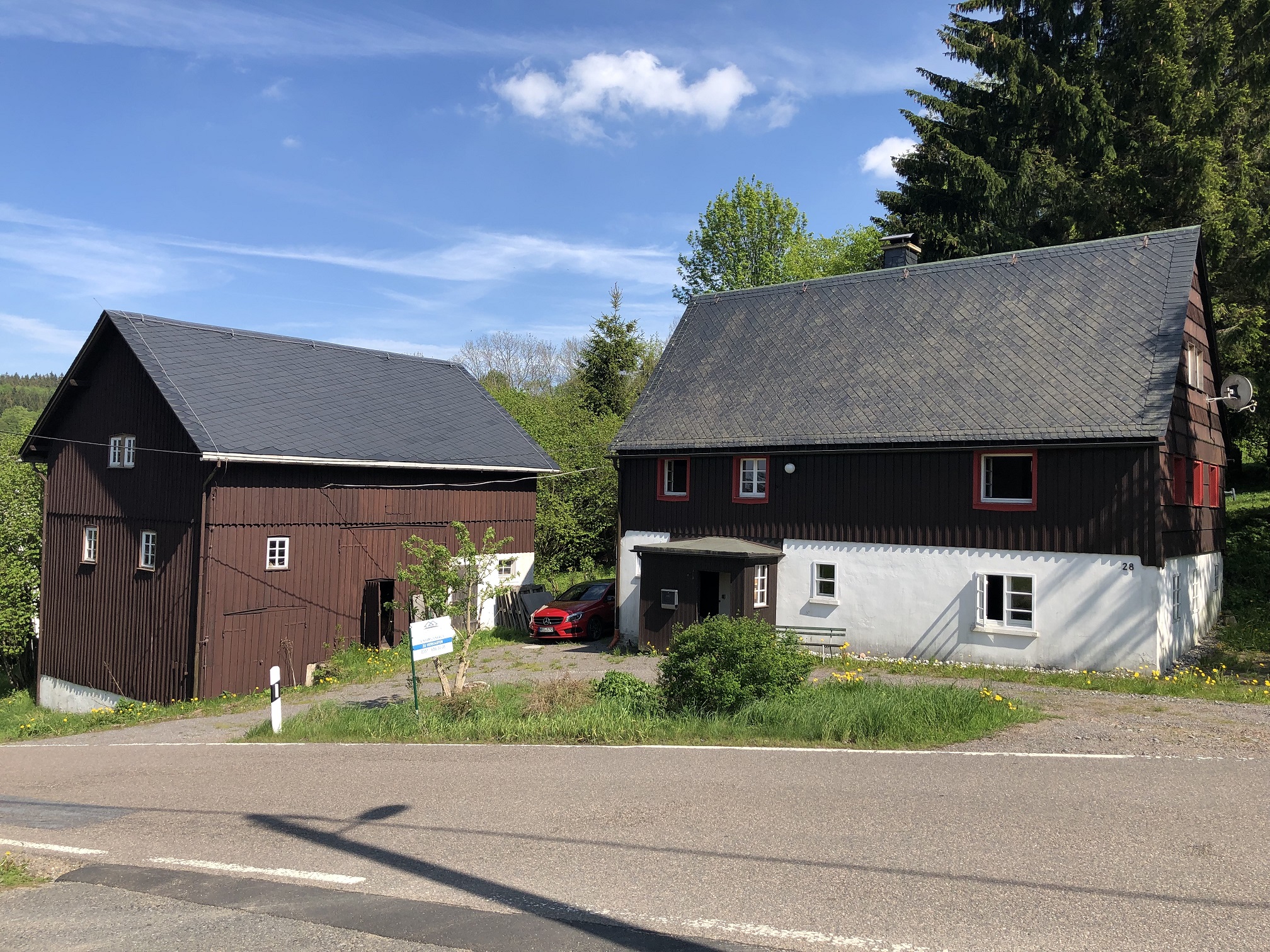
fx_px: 1027
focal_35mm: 28
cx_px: 635
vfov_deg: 49.7
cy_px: 476
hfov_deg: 63.4
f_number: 1.8
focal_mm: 4
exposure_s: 1/1453
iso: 20
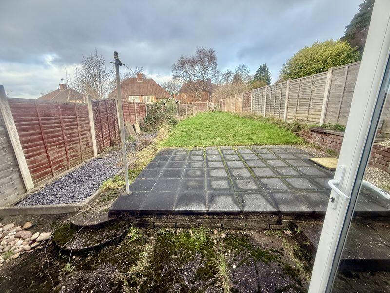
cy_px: 146
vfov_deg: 85.7
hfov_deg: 102.1
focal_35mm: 14
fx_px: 158
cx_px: 195
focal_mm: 2.22
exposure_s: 1/99
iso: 160
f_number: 2.2
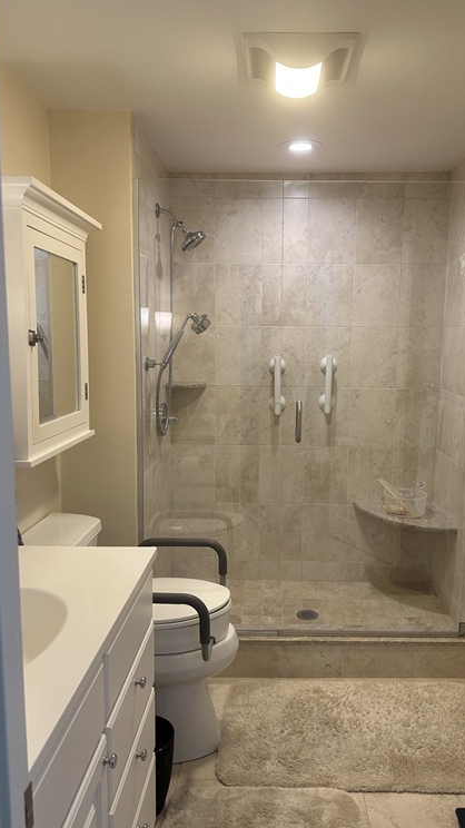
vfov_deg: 69.9
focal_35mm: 27
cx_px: 276
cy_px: 410
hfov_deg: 42.7
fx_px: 592
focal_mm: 6.86
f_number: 1.78
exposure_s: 1/120
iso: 160
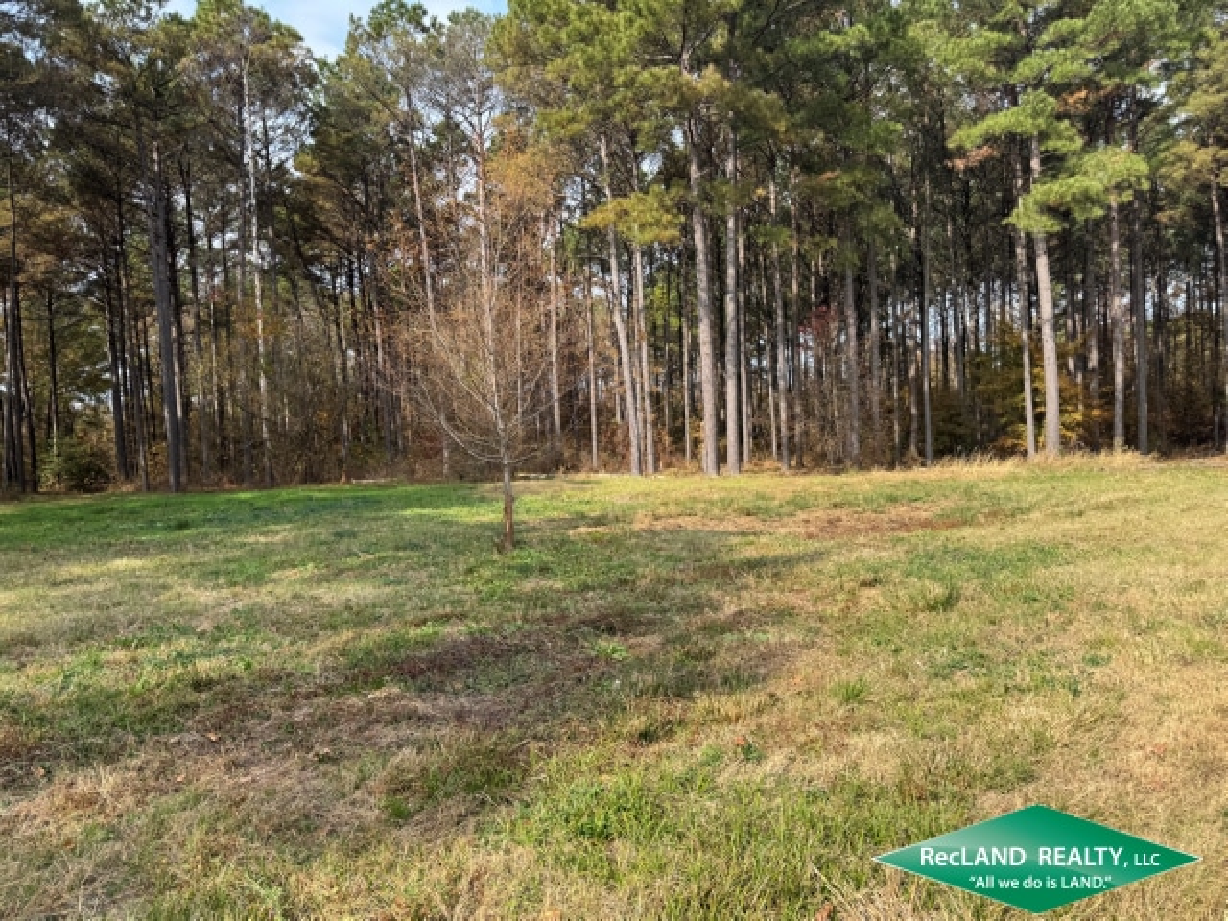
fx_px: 851
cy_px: 460
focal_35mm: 24
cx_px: 614
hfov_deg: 71.6
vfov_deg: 56.8
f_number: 1.78
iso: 80
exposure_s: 1/1869
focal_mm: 6.76
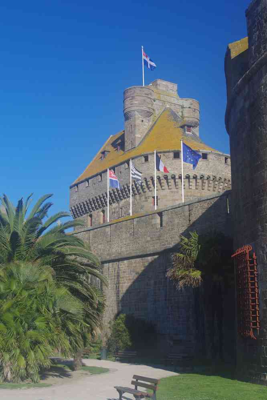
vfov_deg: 37.9
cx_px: 134
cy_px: 200
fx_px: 584
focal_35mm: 52
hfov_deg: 25.8
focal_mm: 35
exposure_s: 1/100
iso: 200
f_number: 11
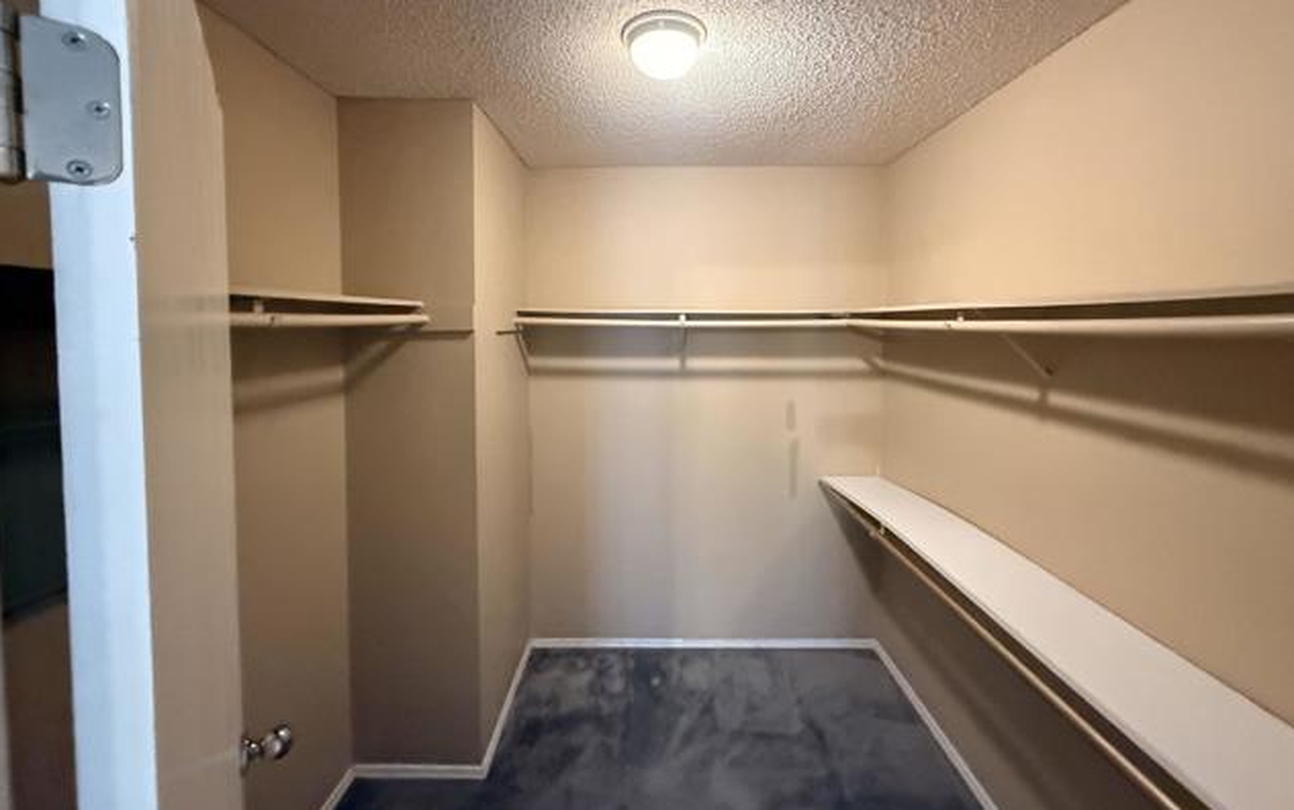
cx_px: 650
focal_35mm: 15
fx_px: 529
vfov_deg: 74.4
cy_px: 344
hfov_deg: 101.4
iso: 1000
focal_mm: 2.22
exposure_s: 1/60
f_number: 2.2
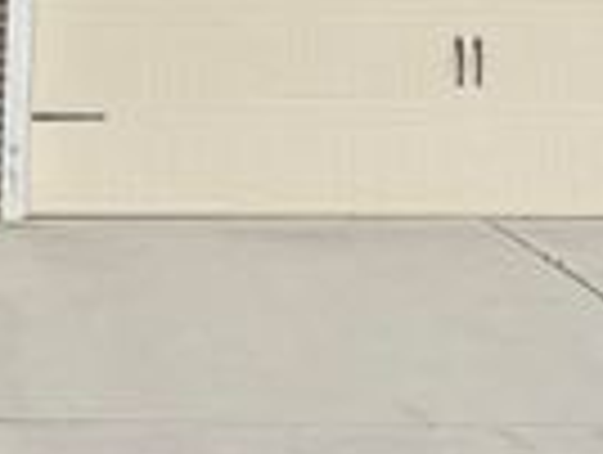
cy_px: -353
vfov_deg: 13.7
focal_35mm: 97
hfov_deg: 20.2
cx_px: 220
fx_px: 1693
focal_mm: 5.1
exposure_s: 1/7407
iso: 50
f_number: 1.6
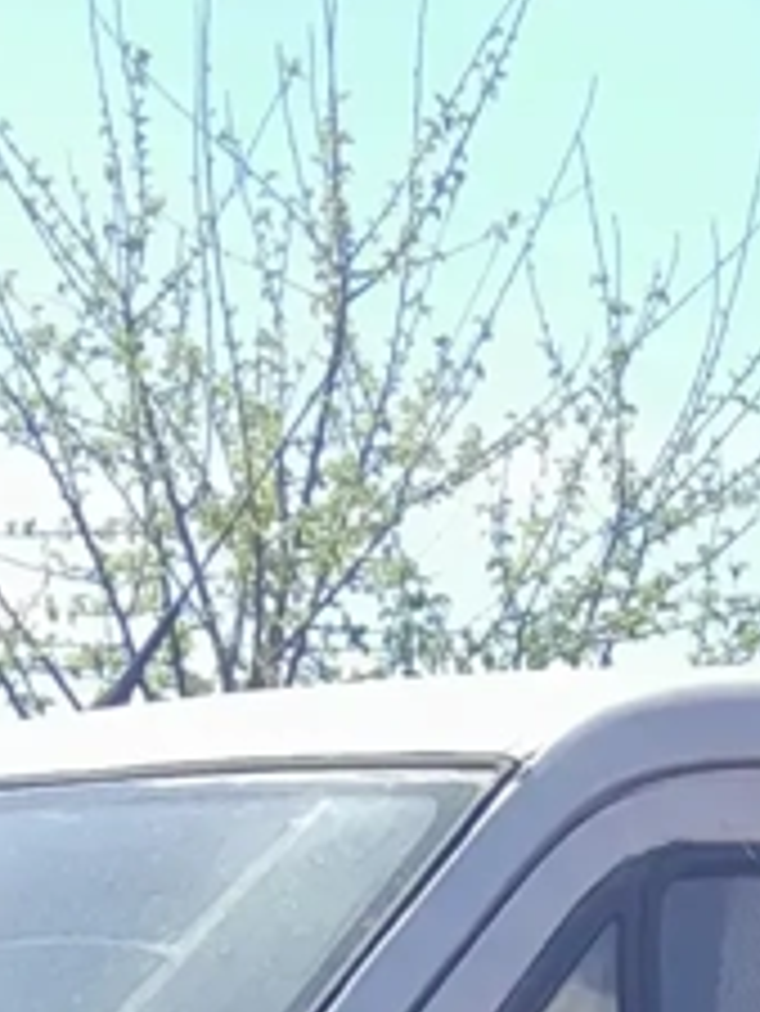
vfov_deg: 10.8
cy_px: 2469
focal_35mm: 154
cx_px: 1165
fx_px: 4504
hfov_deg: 9.4
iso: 40
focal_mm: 3.98
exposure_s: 1/338
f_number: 1.8
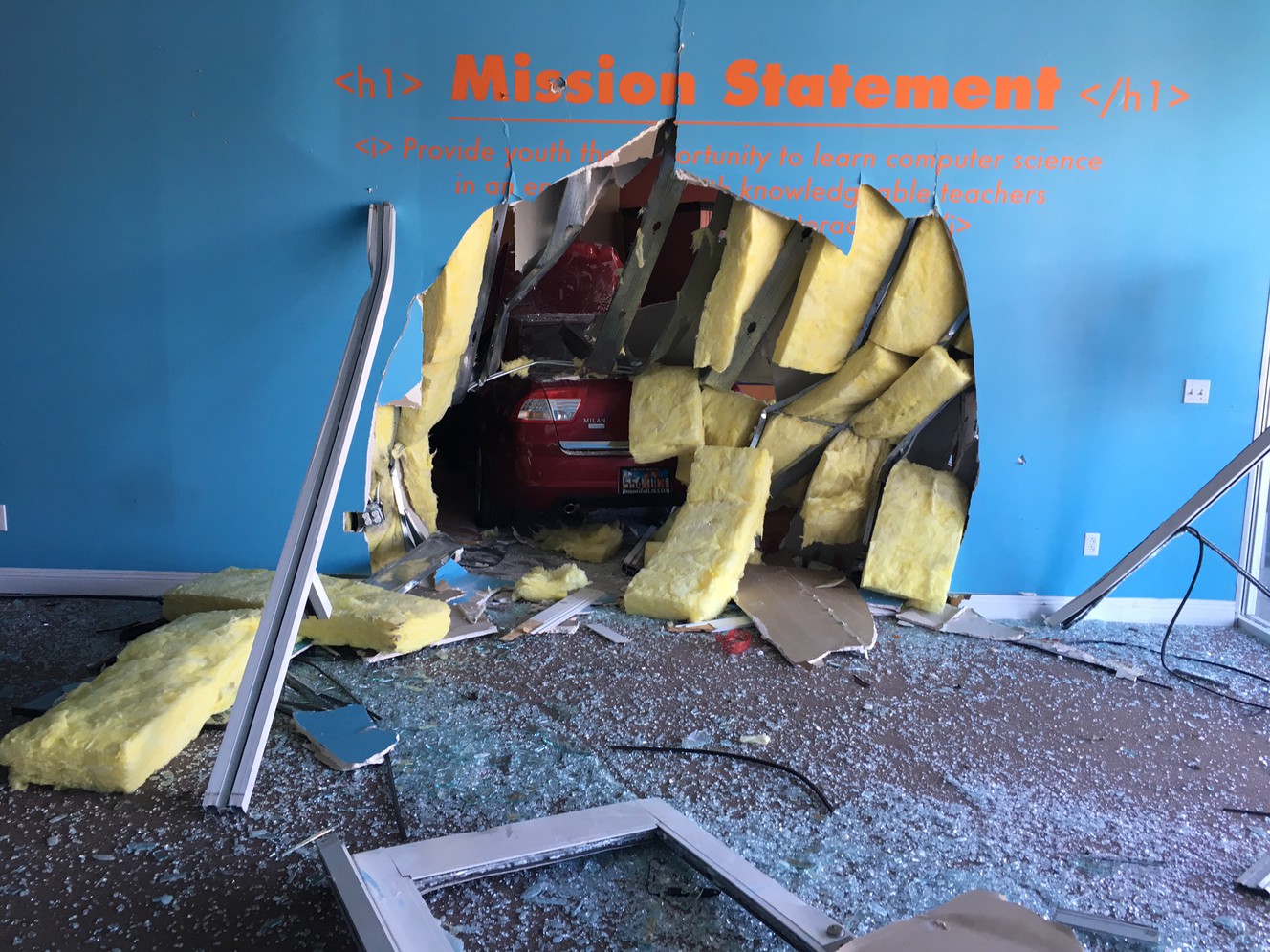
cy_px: 476
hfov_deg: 61.7
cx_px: 635
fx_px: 1064
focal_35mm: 29
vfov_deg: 48.2
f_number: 2.2
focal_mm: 4.15
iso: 25
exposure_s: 1/40
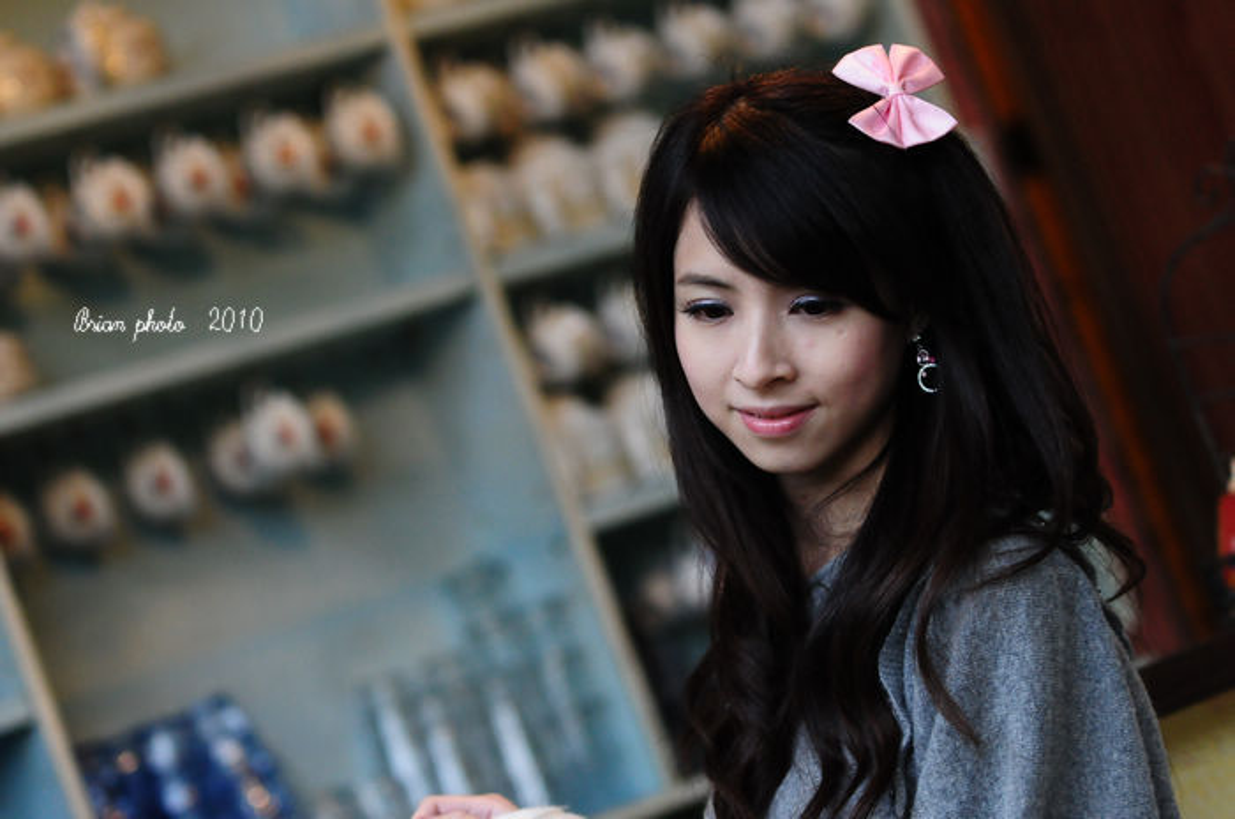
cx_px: 618
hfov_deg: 17.5
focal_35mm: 117
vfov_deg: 11.7
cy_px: 410
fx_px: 4006
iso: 1600
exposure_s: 1/200
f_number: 2.8
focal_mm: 78
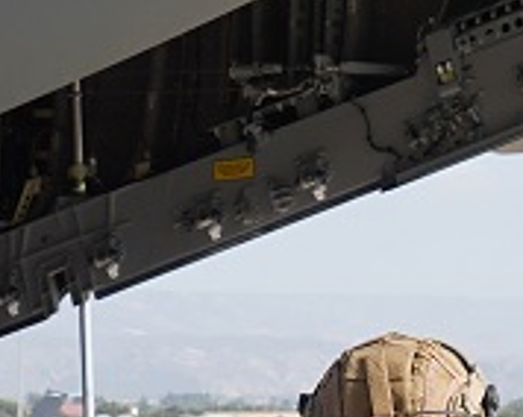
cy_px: 426
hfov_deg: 6.0
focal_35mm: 325
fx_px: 5025
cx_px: 214
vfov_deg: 4.7
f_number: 9
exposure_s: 1/250
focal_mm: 41
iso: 200
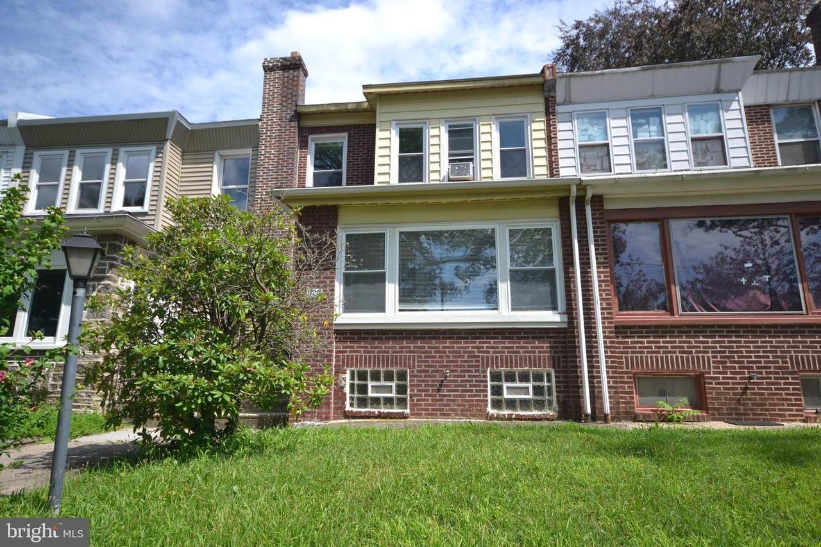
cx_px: 410
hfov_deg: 77.3
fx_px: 513
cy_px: 274
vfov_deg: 56.1
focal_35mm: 22
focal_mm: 15
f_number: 5
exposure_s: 1/320
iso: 100
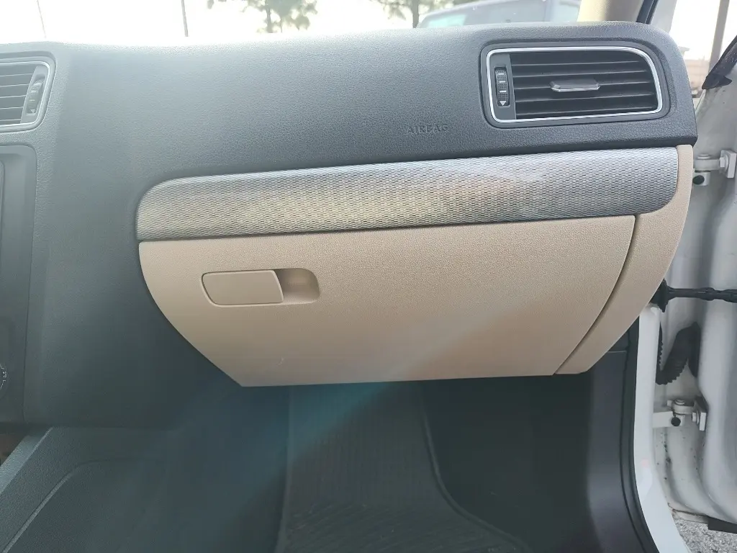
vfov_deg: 58.9
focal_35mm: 23
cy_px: 276
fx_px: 490
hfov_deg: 73.9
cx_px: 368
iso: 100
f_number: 1.8
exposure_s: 1/441
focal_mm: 5.56
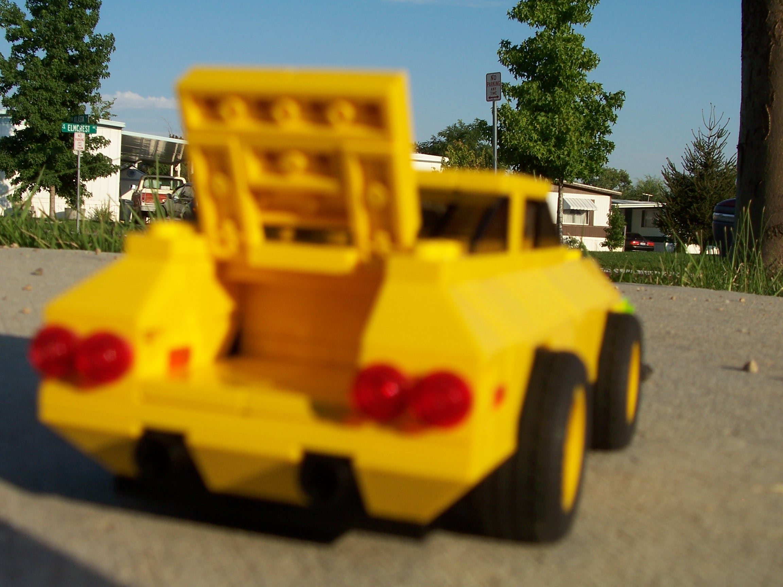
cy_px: 294
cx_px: 392
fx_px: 1131
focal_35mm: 50
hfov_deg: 38.2
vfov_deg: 29.1
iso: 80
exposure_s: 1/750
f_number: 4.8
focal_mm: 8.6
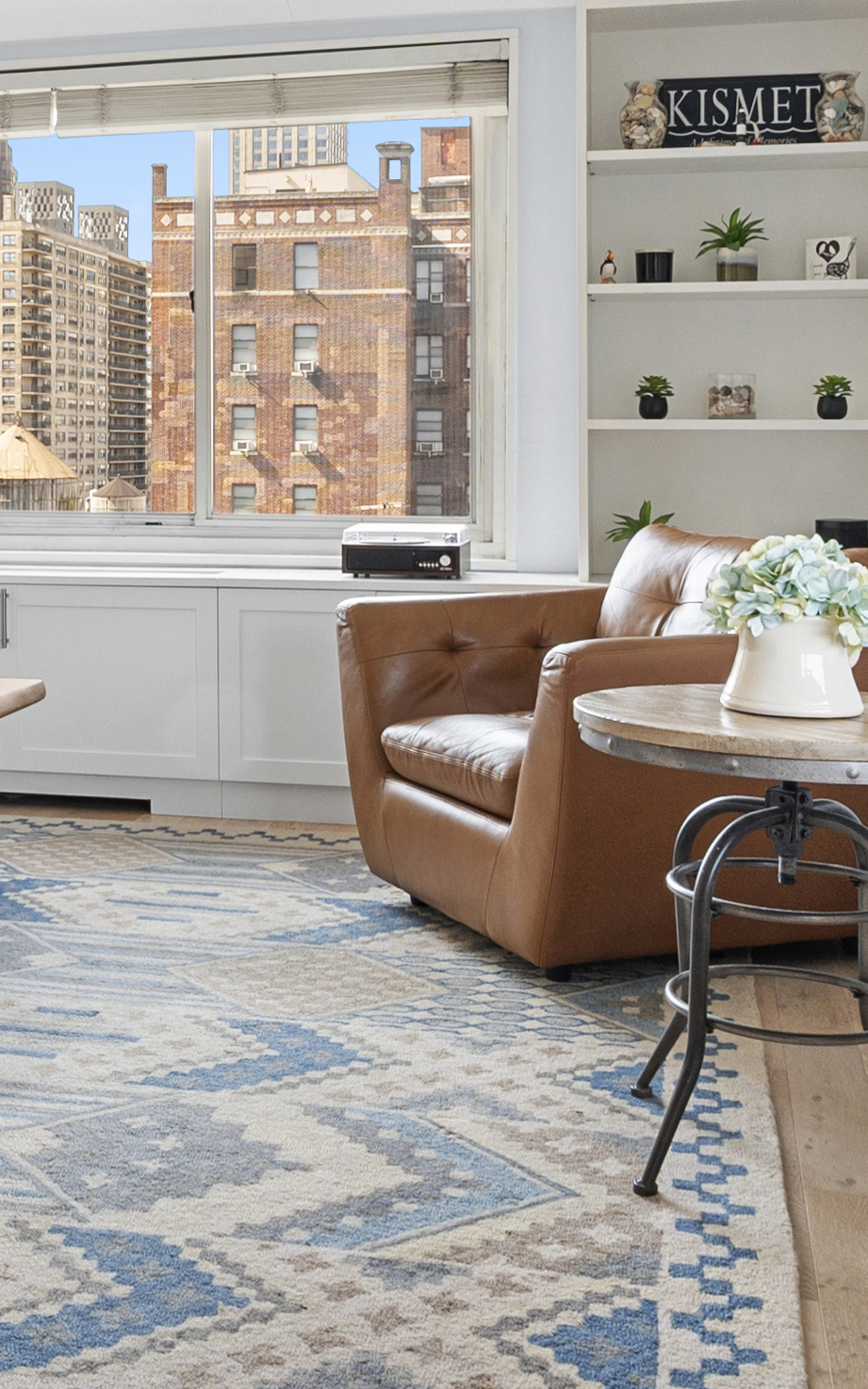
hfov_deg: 25.8
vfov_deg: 40.4
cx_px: 165
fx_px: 1855
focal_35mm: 49
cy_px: 428
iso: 400
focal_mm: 12
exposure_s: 1/10
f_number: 11
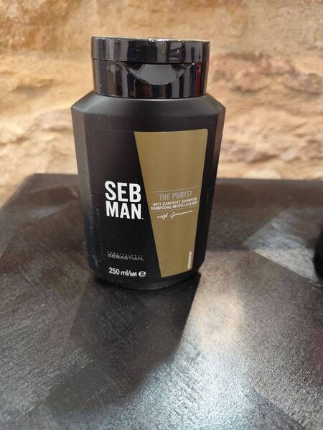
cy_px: 215
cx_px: 162
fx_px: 286
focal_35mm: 23
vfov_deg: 73.9
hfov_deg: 58.9
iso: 800
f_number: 1.65
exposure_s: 1/33.3
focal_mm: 6.19
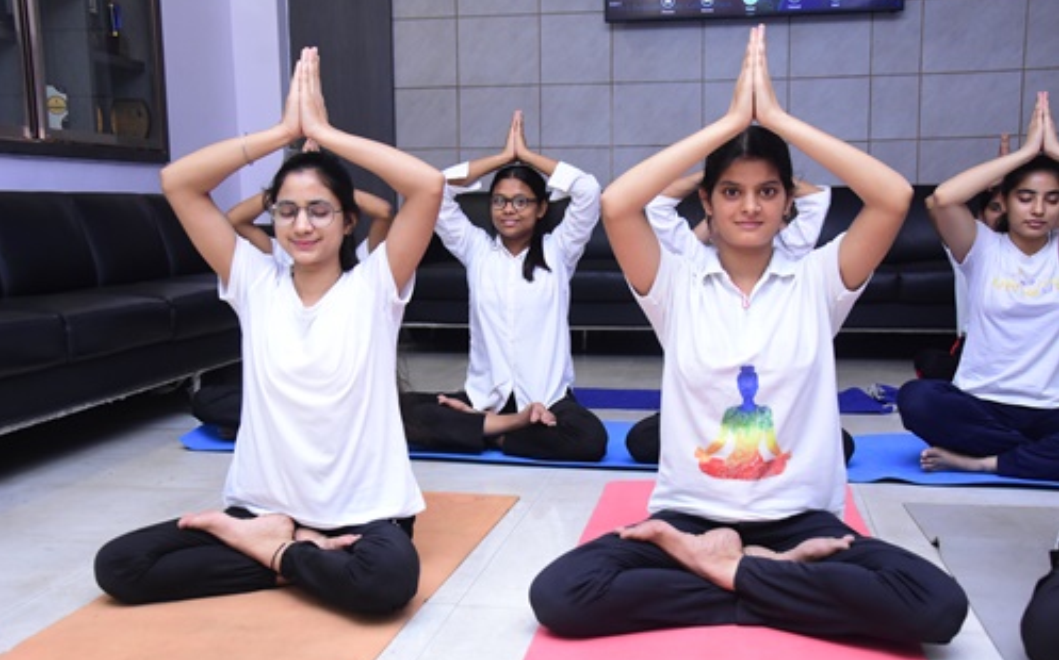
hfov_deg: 49.3
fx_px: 1154
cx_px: 528
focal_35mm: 40
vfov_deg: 31.9
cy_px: 327
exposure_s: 1/125
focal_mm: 26
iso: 2000
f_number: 5
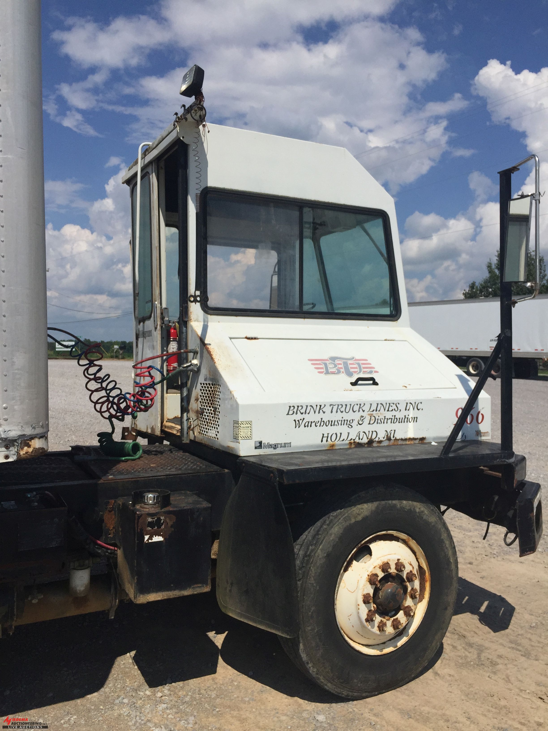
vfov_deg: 61.7
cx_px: 274
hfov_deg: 48.2
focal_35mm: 29
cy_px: 366
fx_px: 612
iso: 32
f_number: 2.2
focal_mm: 4.15
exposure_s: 1/7937
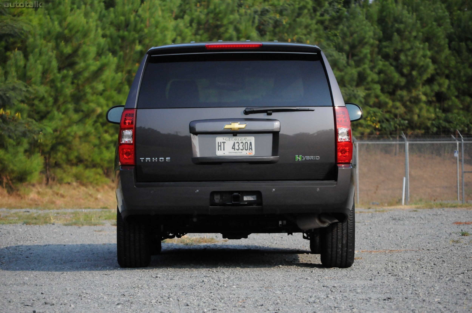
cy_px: 156
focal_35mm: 150
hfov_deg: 13.7
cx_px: 236
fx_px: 1964
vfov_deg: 9.1
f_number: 5.6
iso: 2000
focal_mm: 100
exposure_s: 1/6400
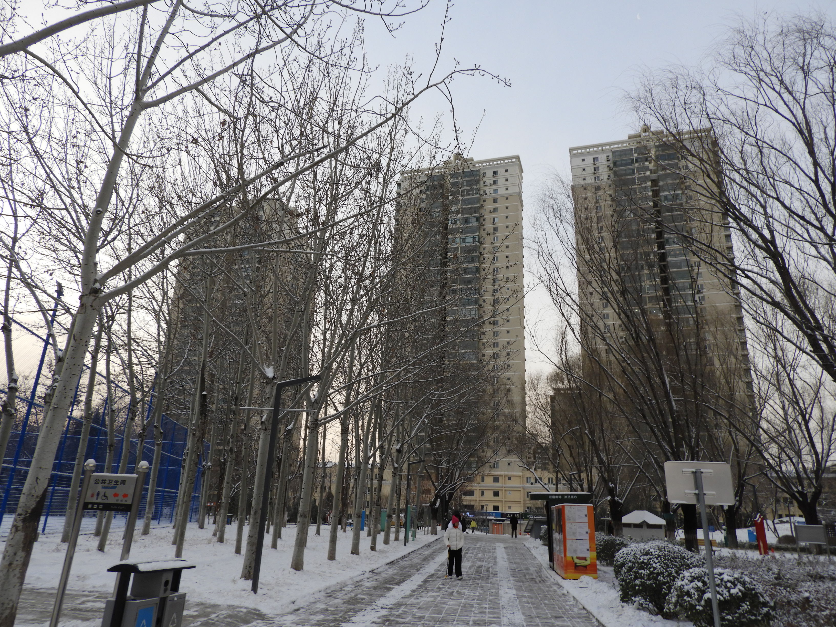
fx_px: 580
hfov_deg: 71.6
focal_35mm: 24
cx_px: 418
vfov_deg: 56.8
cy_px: 314
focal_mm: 4.3
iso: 100
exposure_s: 1/200
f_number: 3.3
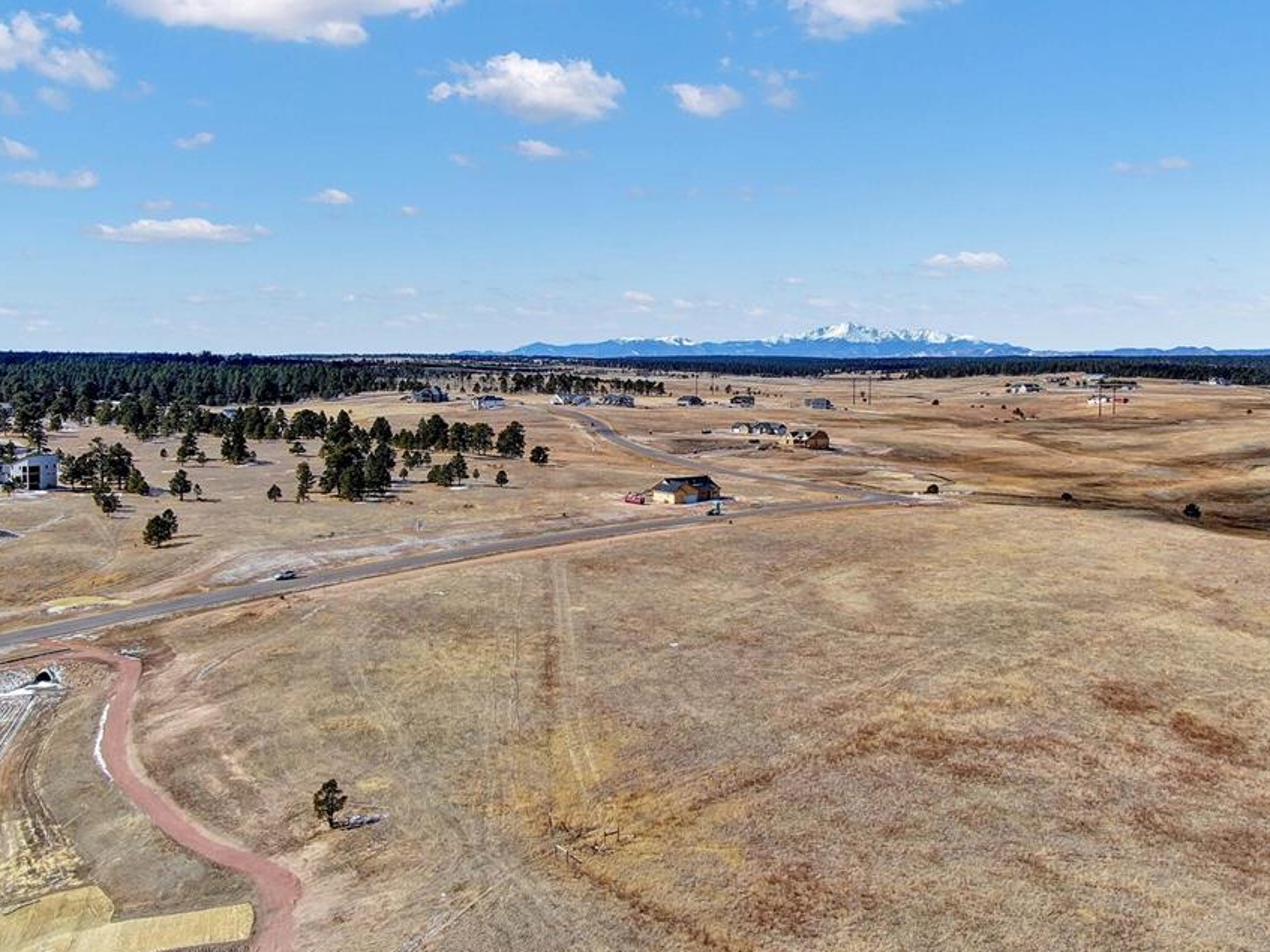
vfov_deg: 48.1
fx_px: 1064
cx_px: 666
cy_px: 419
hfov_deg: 61.6
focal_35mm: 29
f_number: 2.8
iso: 100
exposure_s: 1/60
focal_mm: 4.4
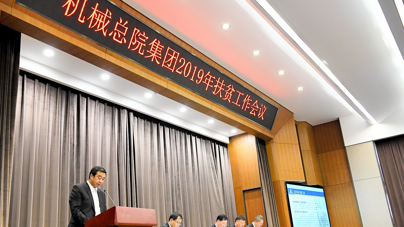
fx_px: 396
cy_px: 132
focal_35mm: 37
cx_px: 195
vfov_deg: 31.9
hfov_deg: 54.0
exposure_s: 1/160
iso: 4000
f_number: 4.5
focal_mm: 34
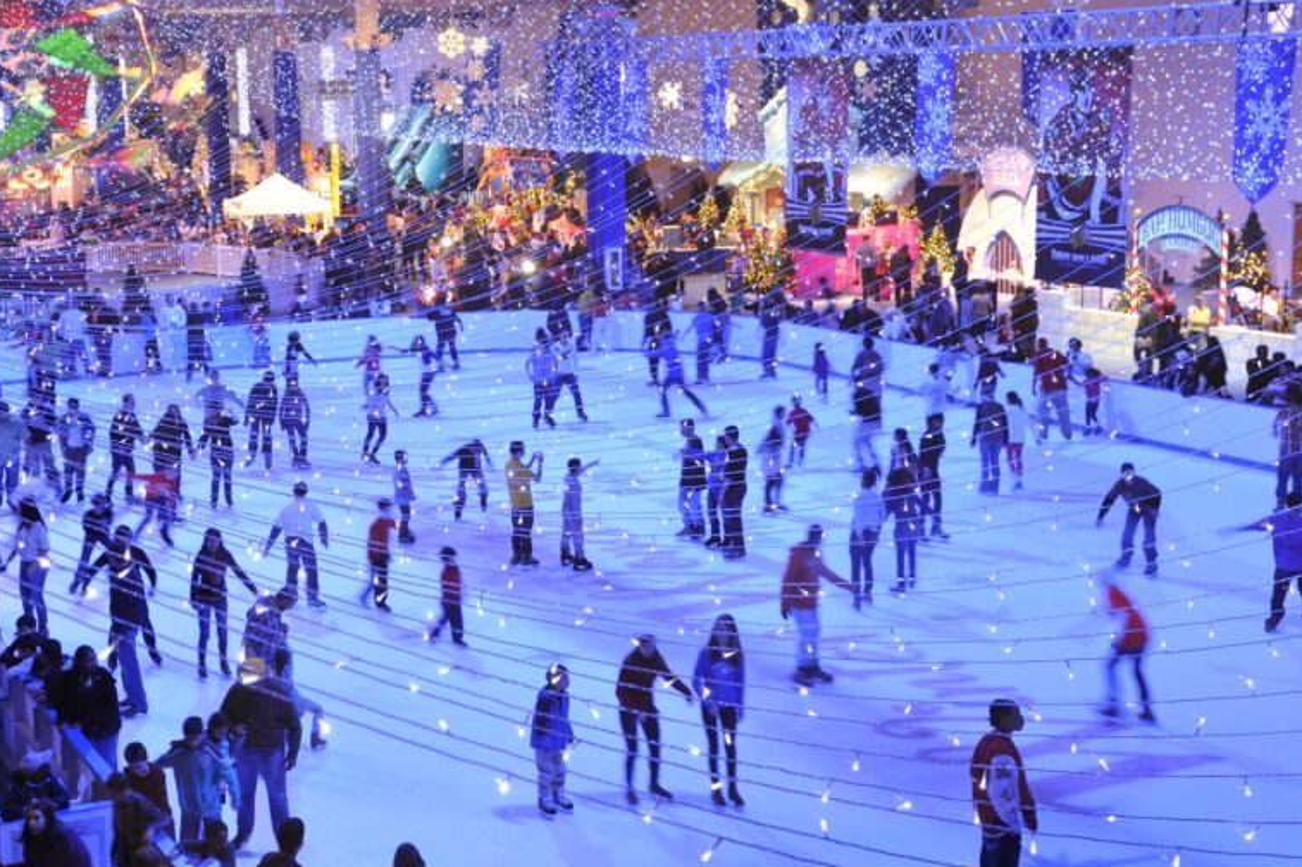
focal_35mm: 65
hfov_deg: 30.7
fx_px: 2349
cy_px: 392
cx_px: 436
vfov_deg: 20.9
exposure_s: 1/15
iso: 2500
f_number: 6.3
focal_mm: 48
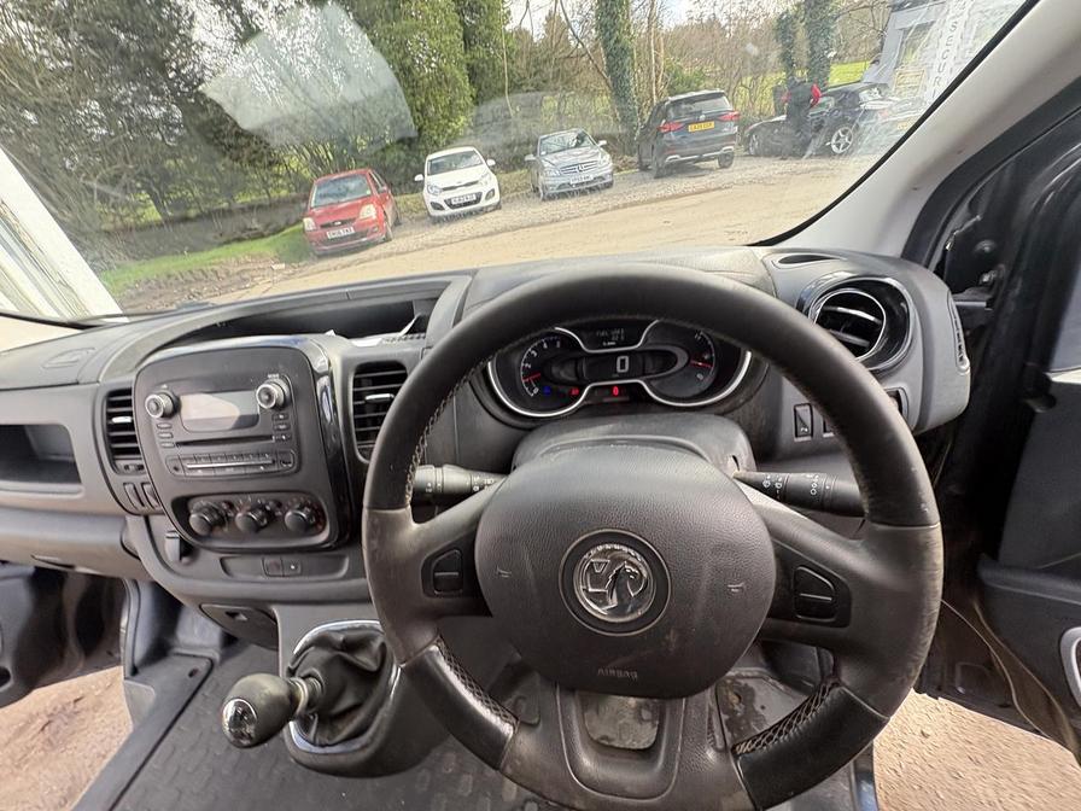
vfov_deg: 85.7
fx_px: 437
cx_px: 540
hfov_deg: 102.1
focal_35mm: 14
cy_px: 406
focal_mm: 2.22
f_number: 2.2
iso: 125
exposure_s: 1/99
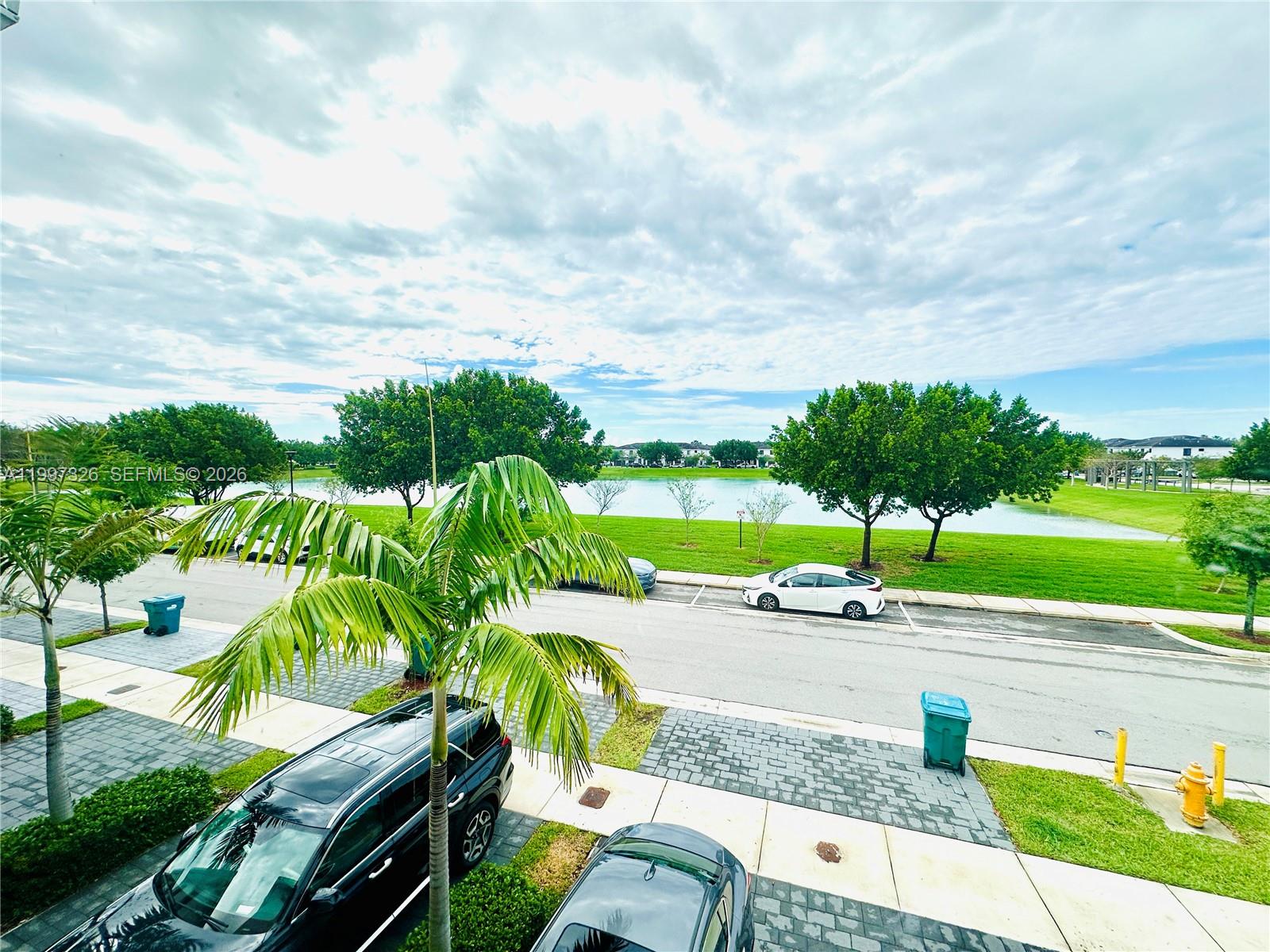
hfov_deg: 102.1
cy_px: 476
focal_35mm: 14
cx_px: 635
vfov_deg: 85.7
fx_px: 514
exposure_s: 1/1642
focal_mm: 2.22
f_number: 2.2
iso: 40
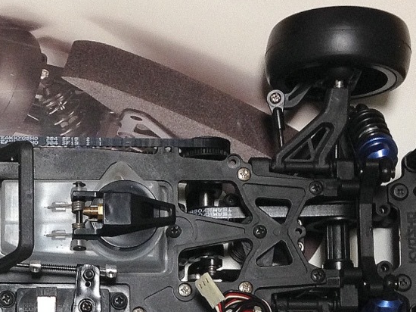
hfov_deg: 26.7
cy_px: 301
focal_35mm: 72
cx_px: 98
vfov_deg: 19.9
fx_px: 865
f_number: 2.4
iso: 125
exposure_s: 1/20
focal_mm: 4.12
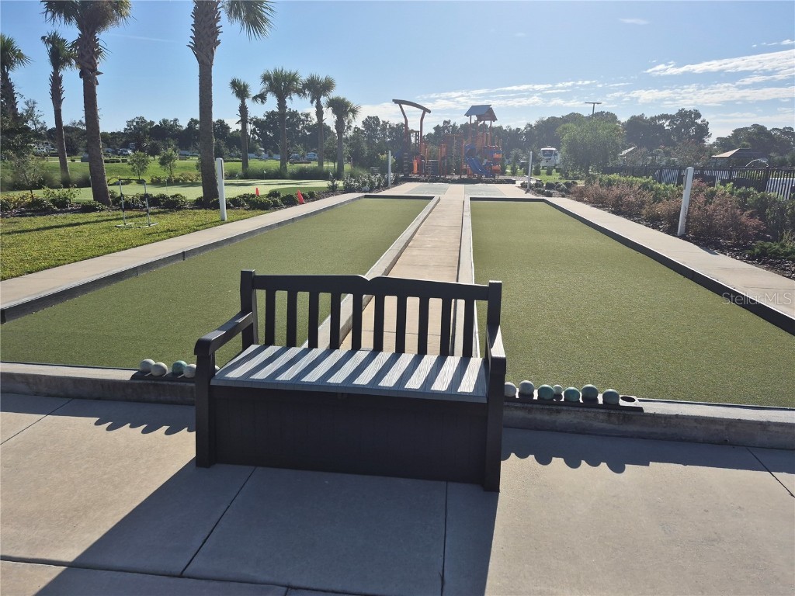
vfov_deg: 58.9
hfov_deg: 73.9
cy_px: 298
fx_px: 528
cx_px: 398
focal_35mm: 23
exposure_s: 1/3456
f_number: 1.8
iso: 25
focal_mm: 5.4
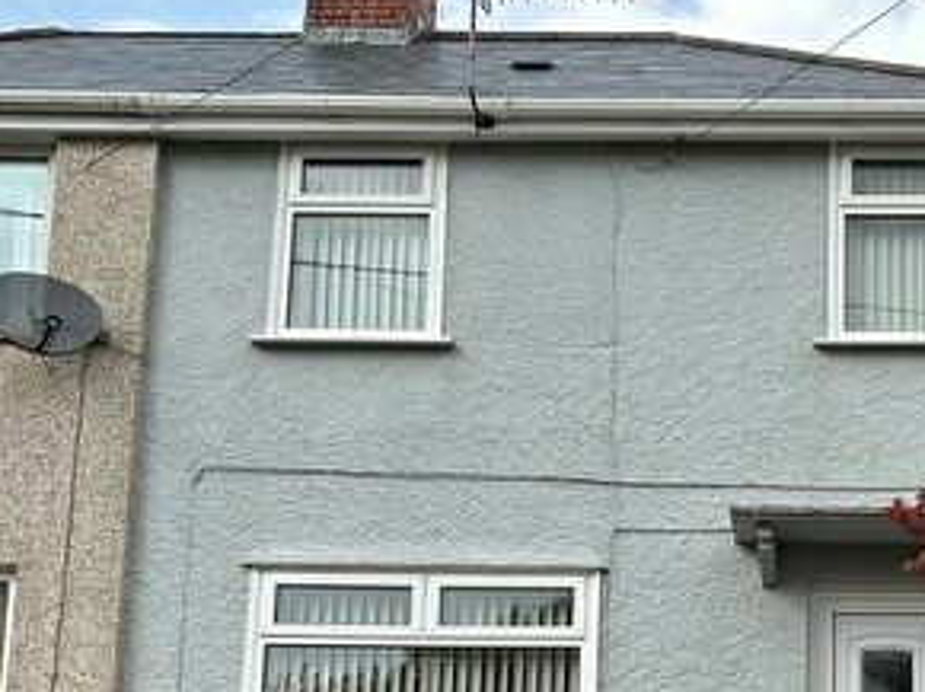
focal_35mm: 58
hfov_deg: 31.7
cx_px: 832
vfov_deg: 24.2
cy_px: 668
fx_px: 1549
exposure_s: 1/2525
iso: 80
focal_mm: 6.86
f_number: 1.78
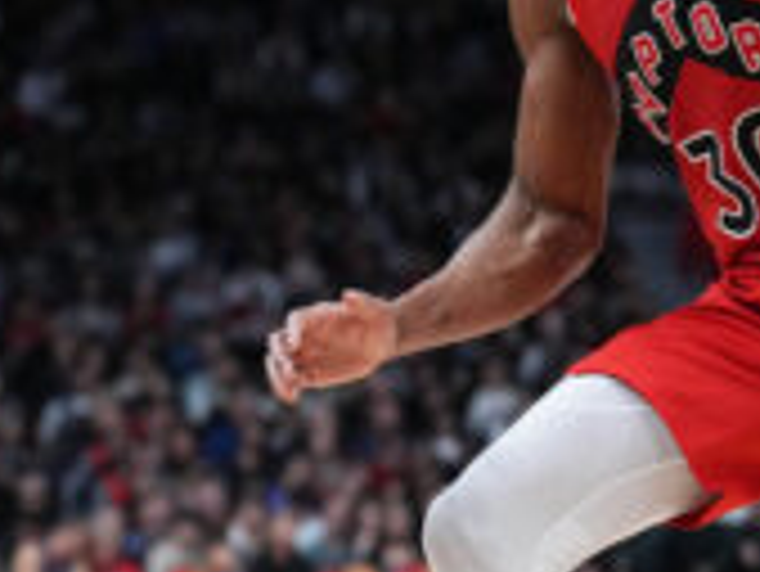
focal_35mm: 245
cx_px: 20
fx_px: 5383
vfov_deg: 6.1
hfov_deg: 8.0
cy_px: 450
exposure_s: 1/1600
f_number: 2.8
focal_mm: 70
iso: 2000
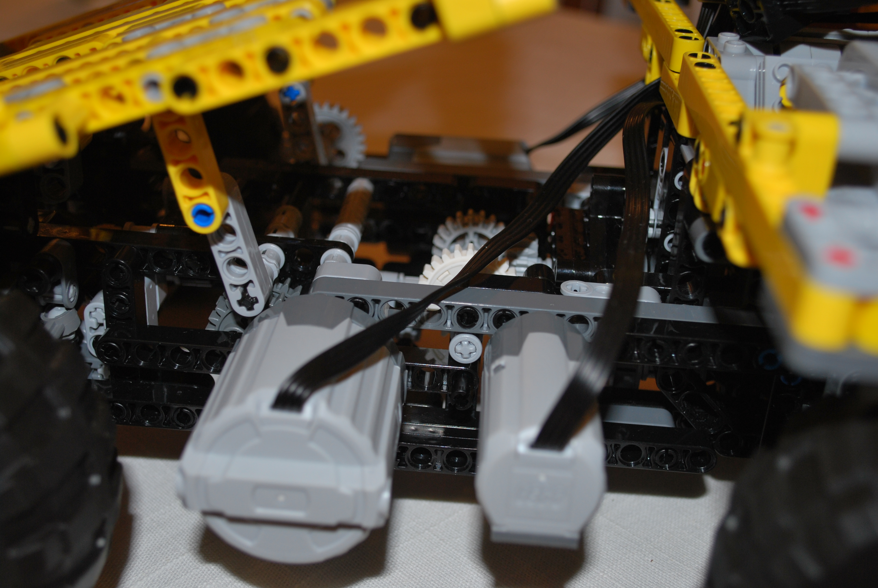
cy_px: 294
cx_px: 439
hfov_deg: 44.9
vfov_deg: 30.9
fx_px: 1062
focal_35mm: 44
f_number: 4.8
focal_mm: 29
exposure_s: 1/60
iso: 200
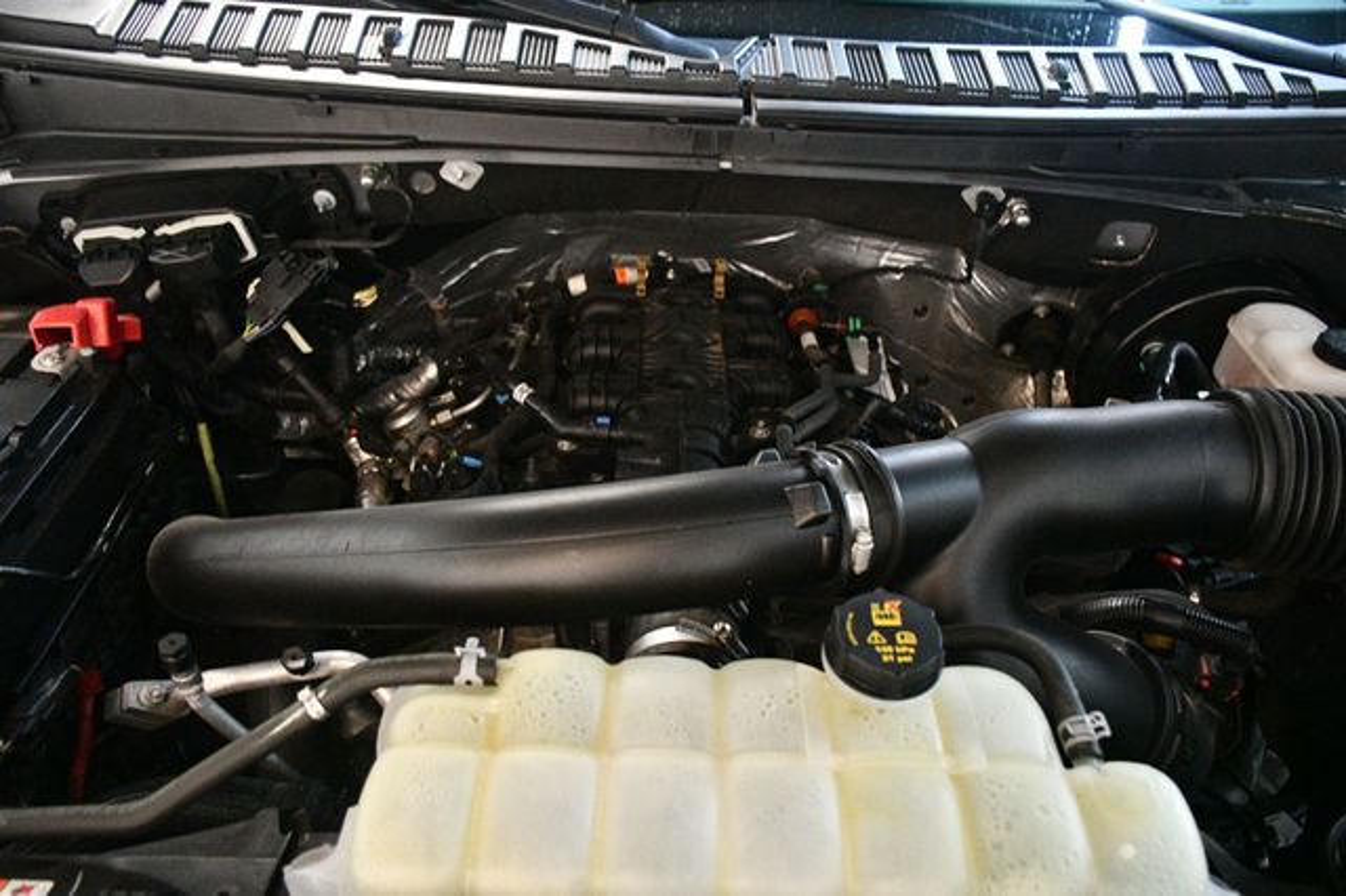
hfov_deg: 67.4
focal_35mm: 27
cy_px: 448
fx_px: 1009
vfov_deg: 47.9
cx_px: 673
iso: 7200
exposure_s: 1/60
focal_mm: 18
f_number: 3.5
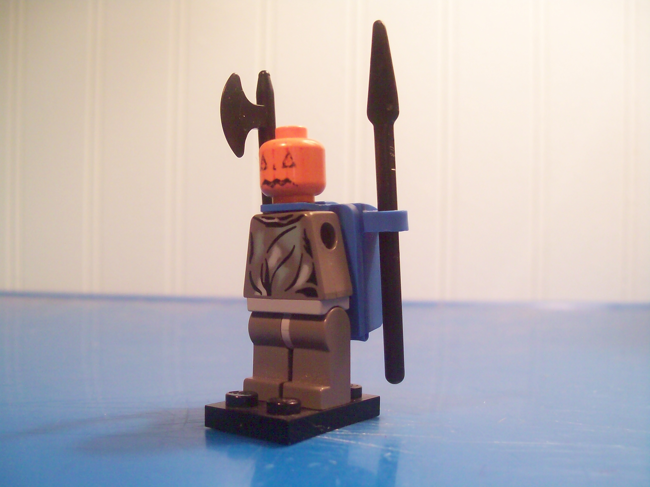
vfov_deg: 39.6
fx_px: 676
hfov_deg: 51.4
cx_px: 325
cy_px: 244
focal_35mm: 36
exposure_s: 1/19.4
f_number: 2.7
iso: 140
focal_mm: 6
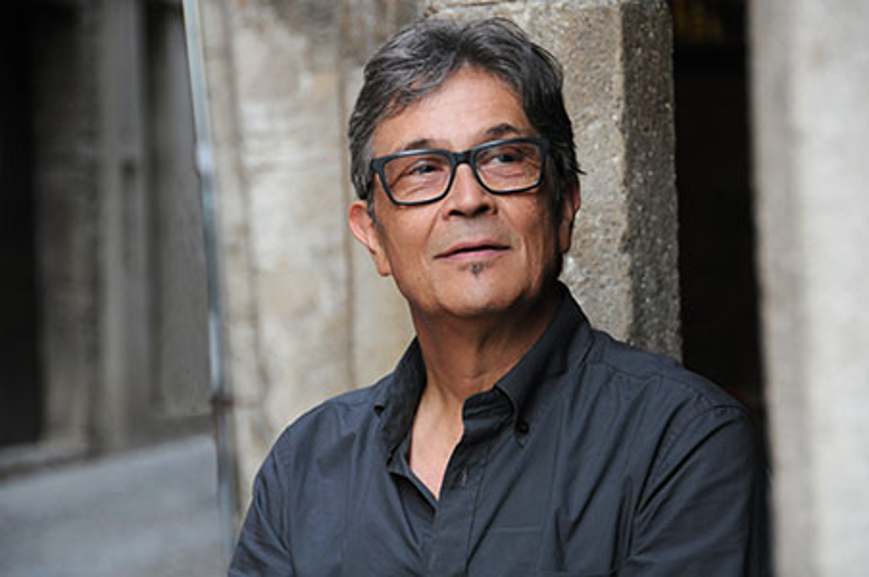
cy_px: 288
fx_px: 3796
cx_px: 434
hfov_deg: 13.1
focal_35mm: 158
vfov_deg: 8.7
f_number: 5.3
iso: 800
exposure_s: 1/125
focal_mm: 105
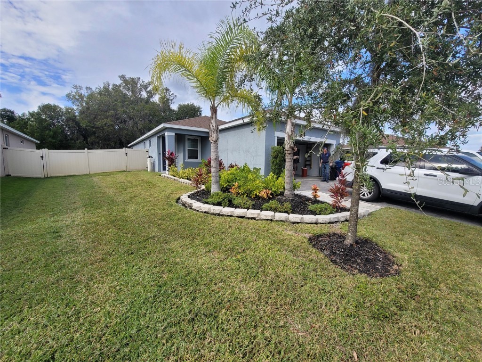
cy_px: 181
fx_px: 181
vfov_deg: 89.9
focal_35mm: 13
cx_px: 241
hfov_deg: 106.2
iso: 64
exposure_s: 1/1055
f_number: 2.2
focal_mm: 2.2
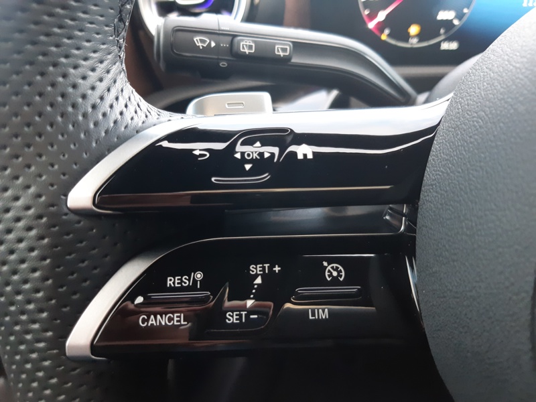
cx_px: 268
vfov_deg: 53.1
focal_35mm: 26
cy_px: 201
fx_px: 403
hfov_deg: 67.3
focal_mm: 3.92
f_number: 1.7
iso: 250
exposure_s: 1/50
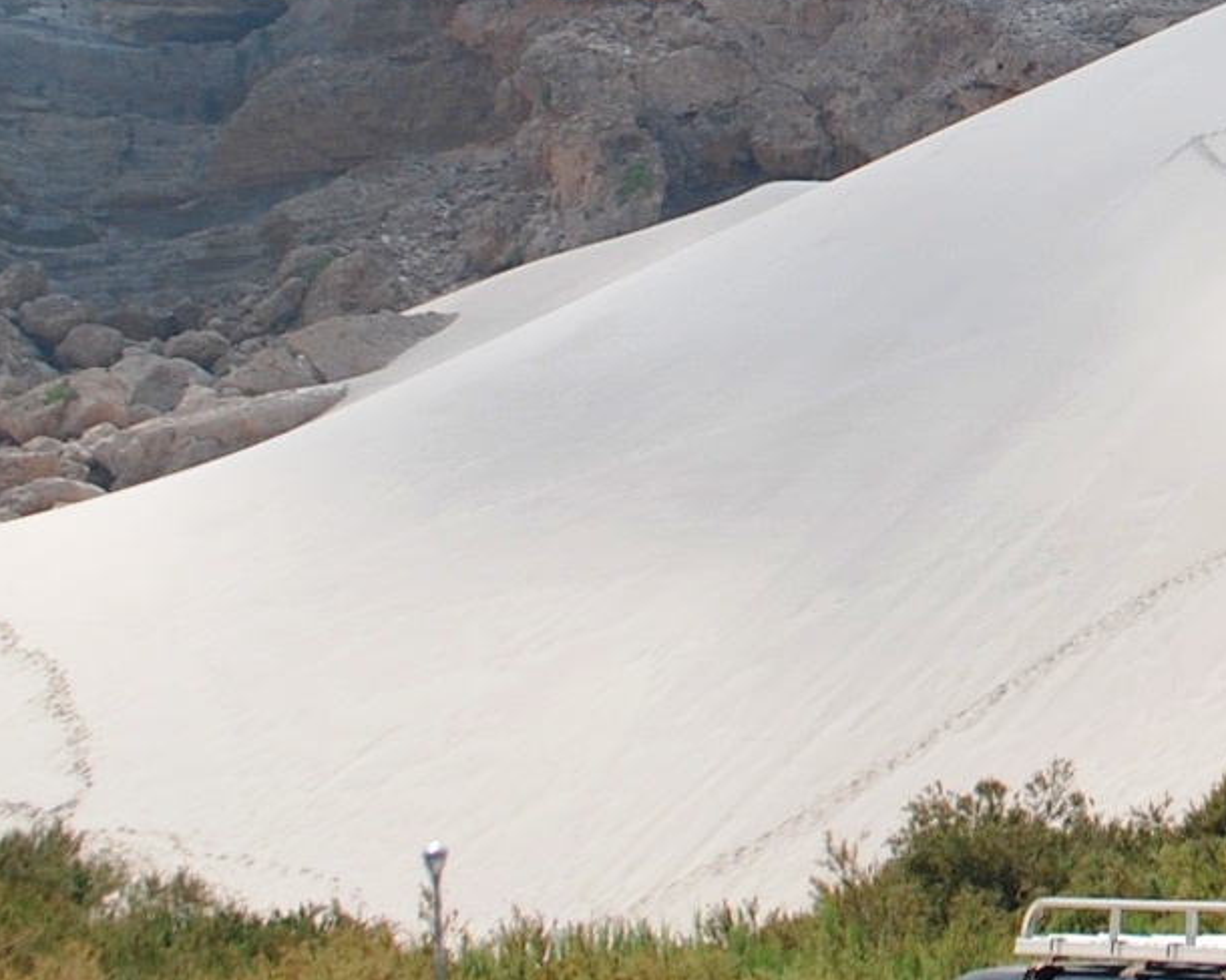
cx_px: 1640
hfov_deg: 19.8
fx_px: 3193
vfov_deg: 16.9
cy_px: -102
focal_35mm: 88
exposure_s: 1/200
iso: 100
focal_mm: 20
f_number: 8
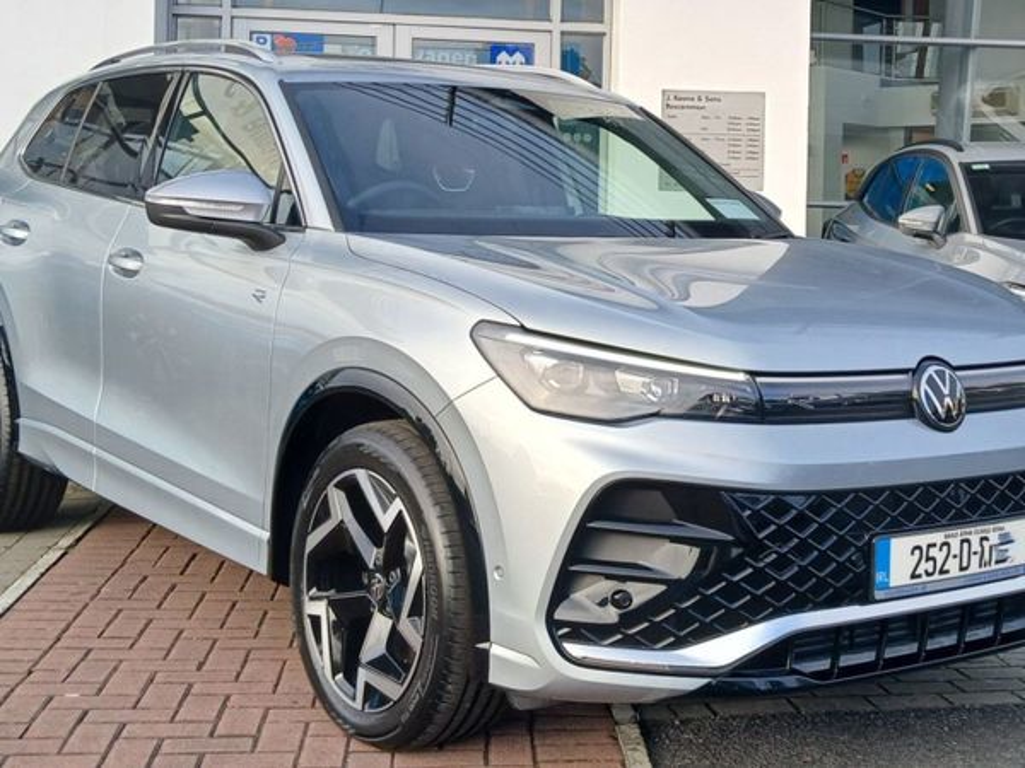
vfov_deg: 53.1
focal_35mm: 26
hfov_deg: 67.3
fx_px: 770
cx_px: 512
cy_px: 384
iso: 20
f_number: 1.8
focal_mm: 3.98
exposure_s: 1/173
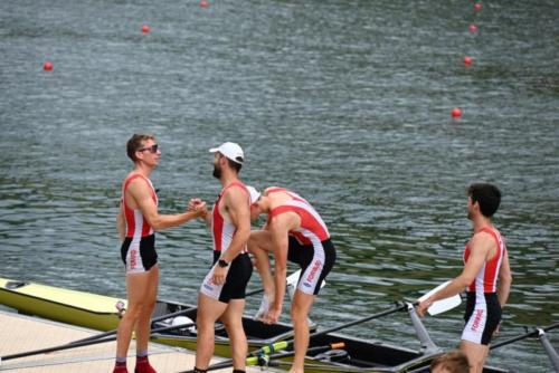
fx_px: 3107
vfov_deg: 6.9
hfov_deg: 10.3
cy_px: 186
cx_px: 280
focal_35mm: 200
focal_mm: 200
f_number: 6.3
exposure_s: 1/500
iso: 220
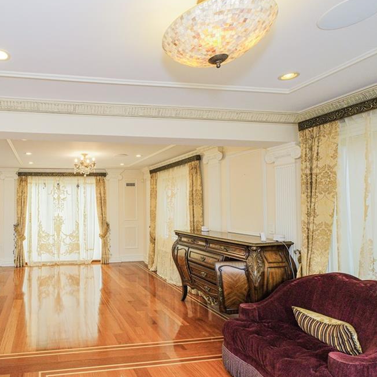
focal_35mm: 20
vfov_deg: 74.8
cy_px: 191
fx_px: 246
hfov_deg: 71.8
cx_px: 116
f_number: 8
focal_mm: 10
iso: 800
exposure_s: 1/60
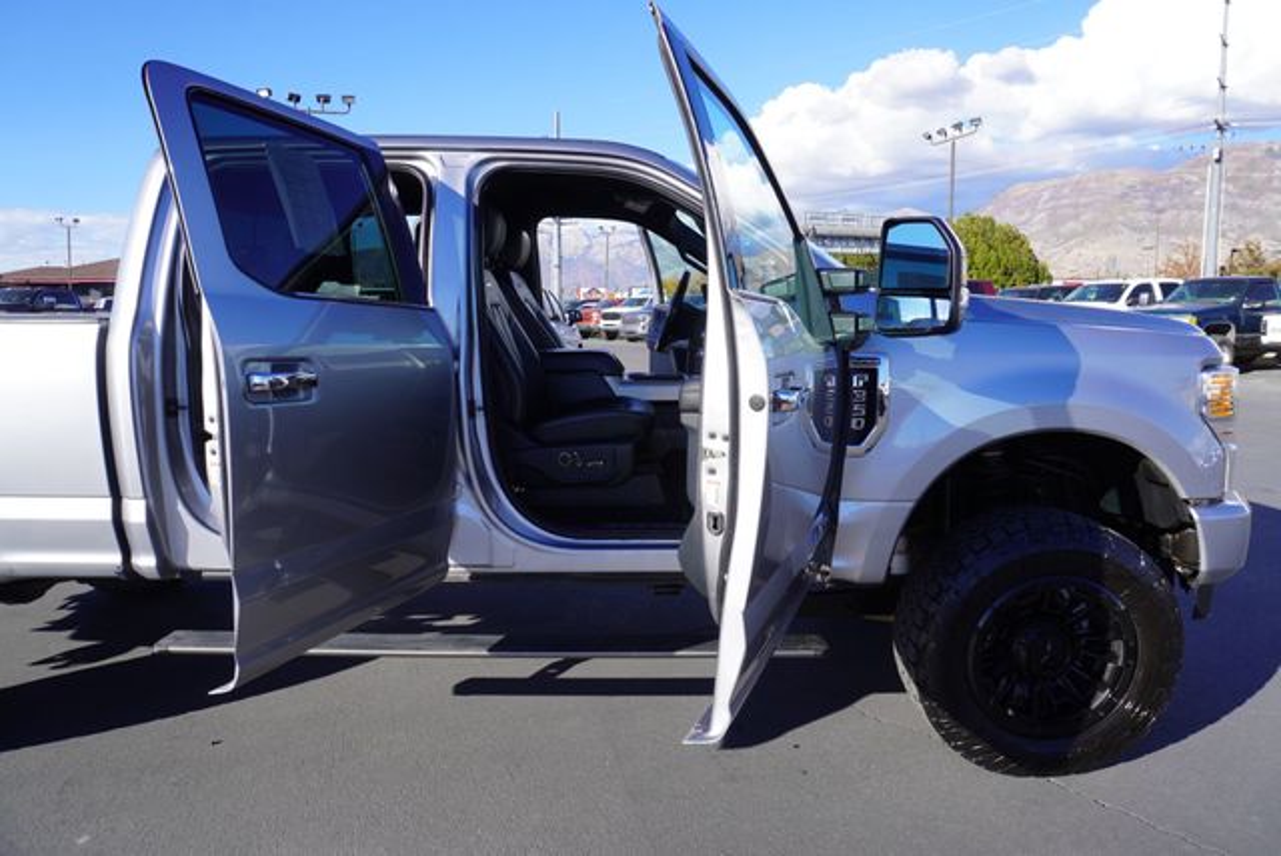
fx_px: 855
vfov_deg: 53.2
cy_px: 428
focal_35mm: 24
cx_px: 640
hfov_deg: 73.7
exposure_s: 1/125
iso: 100
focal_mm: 16
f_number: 8
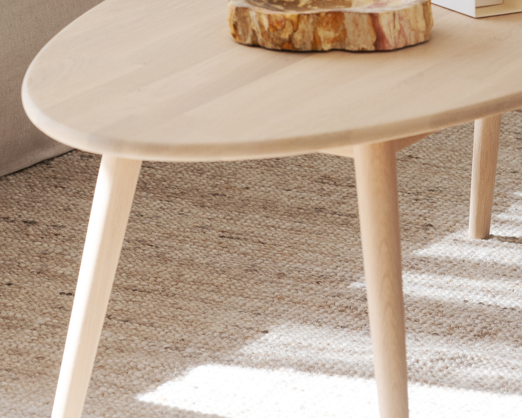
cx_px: 65
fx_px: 4109
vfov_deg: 5.7
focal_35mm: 266
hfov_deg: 7.3
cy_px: -241
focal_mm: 85
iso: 125
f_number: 5
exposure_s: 1/125
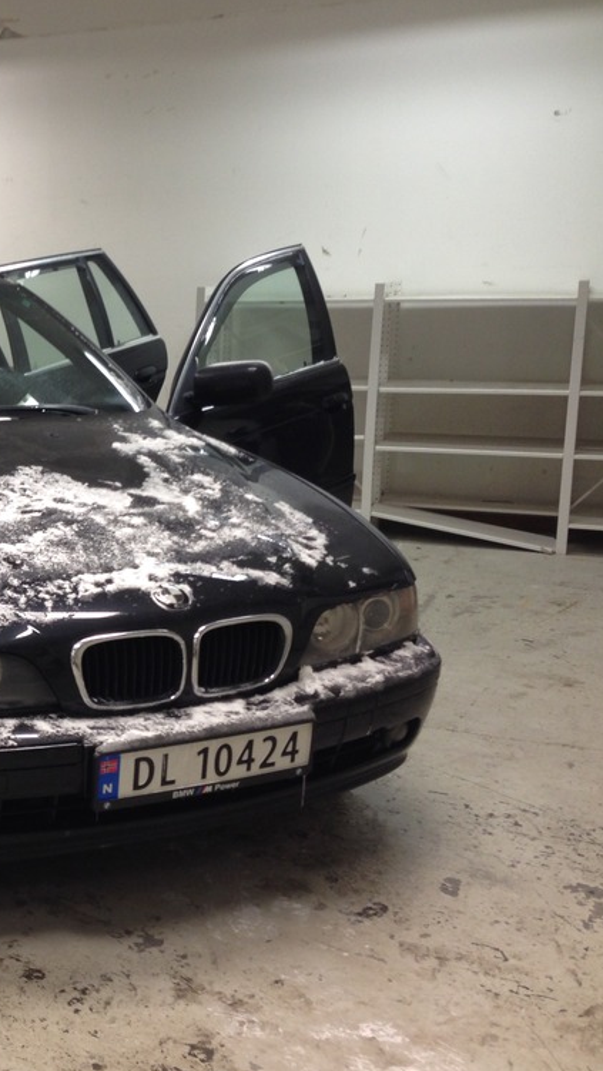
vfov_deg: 42.1
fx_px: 1391
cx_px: -90
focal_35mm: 49
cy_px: 539
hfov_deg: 22.8
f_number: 2.4
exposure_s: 1/20
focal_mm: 4.12
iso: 64
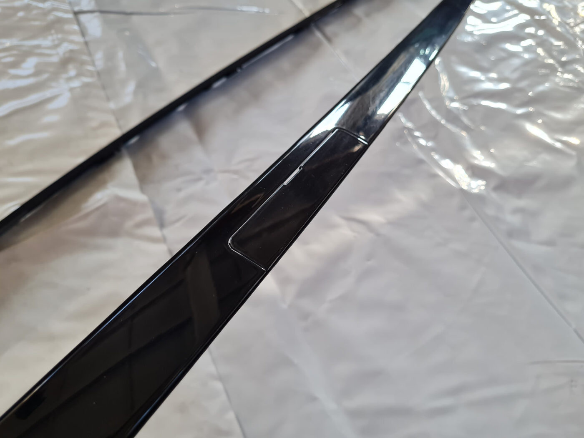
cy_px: 219
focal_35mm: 26
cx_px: 292
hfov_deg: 67.3
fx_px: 439
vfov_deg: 53.1
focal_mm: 5.4
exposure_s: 1/120
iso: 100
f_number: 1.8
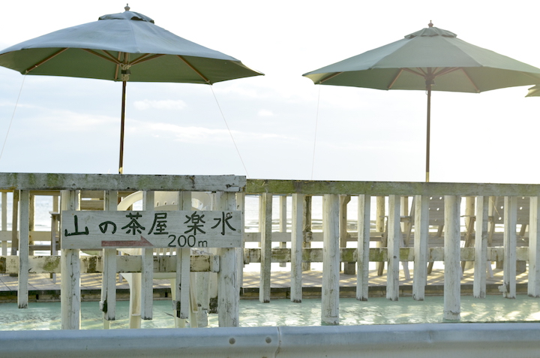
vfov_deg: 18.1
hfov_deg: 27.0
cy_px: 179
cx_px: 270
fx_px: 1123
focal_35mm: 75
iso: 800
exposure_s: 1/400
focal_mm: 50
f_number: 7.1
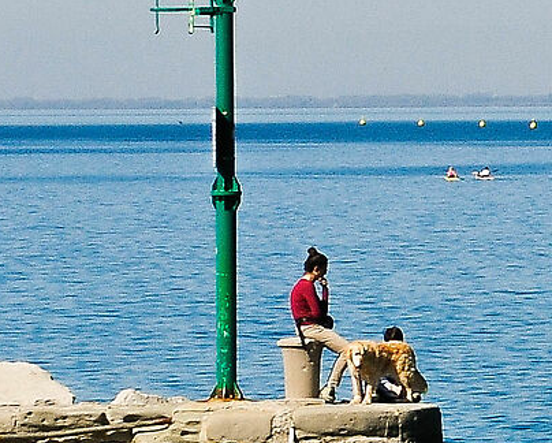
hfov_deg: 3.1
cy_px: 135
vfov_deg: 2.5
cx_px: 1088
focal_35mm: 626
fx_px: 10233
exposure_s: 1/160
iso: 200
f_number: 22
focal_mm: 75
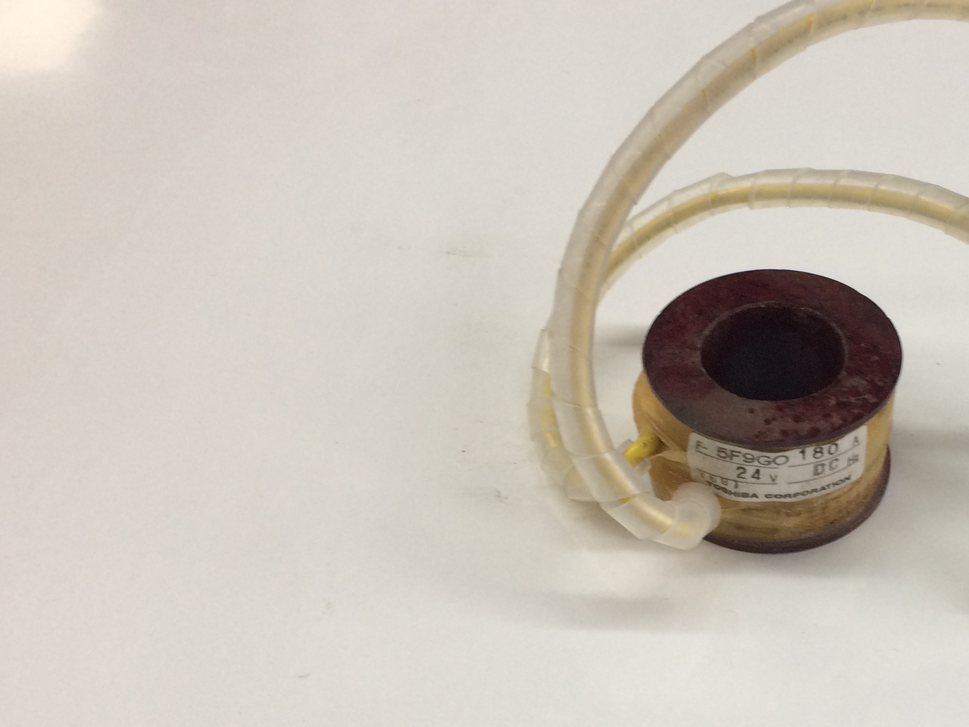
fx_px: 1400
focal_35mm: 50
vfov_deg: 28.7
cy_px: 547
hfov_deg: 36.8
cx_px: 781
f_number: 2.2
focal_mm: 4.15
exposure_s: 1/100
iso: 64
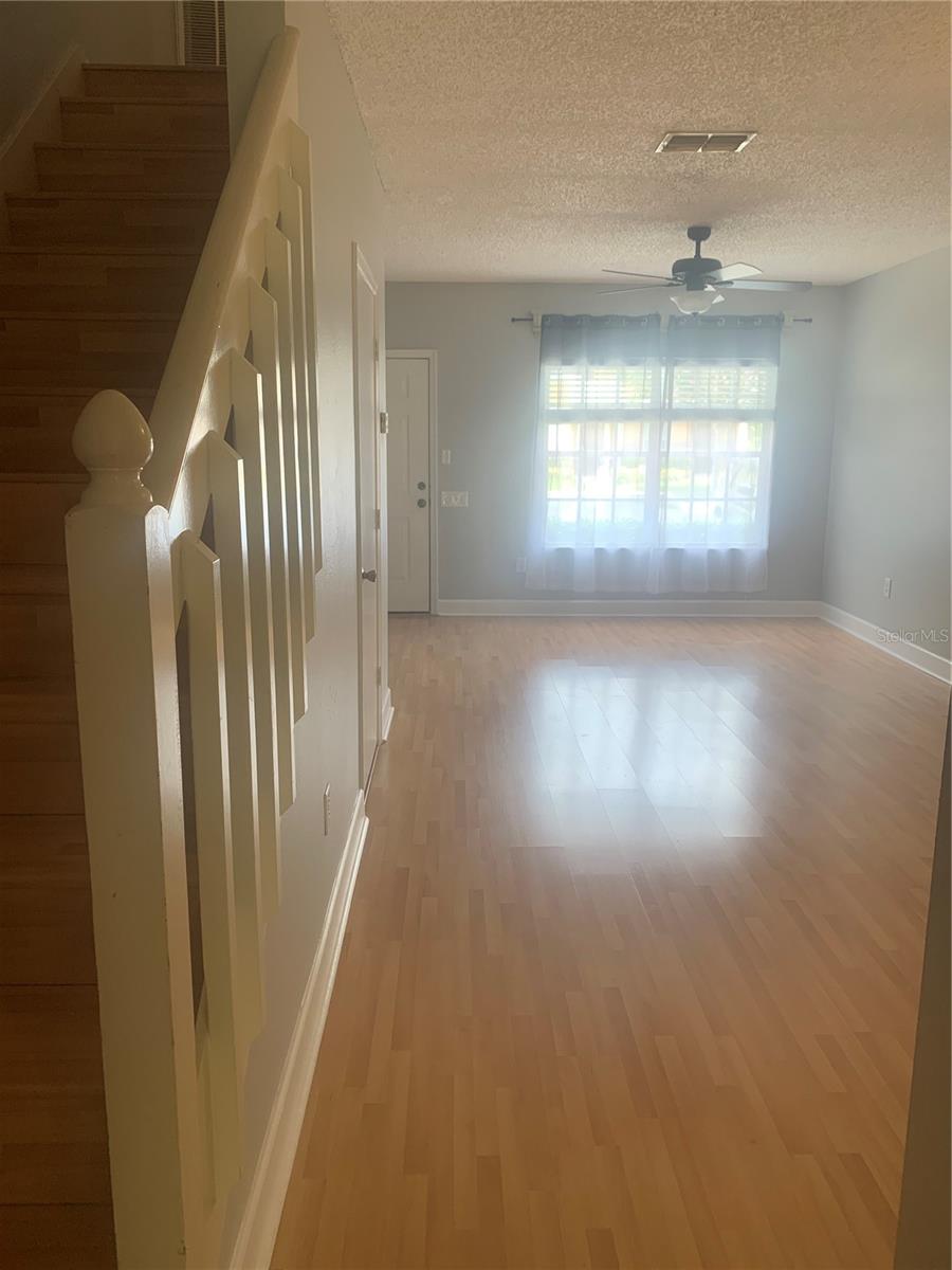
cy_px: 635
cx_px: 476
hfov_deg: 53.1
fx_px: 953
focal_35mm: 26
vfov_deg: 67.3
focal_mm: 4.25
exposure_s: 1/60
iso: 64
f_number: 1.8
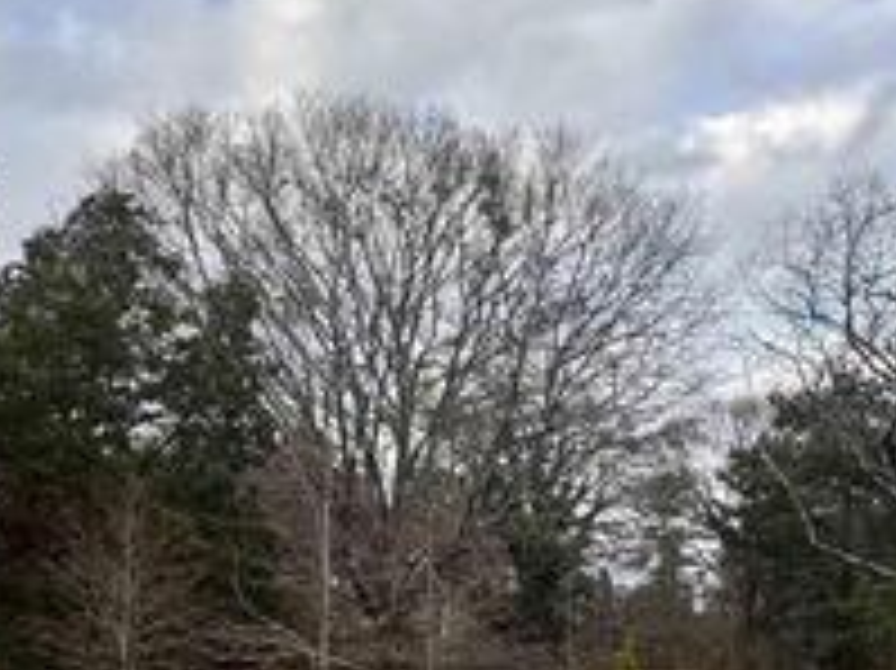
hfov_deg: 42.1
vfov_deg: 31.3
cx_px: 441
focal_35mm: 45
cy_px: 544
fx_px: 1164
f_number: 2.2
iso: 40
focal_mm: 2.22
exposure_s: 1/277
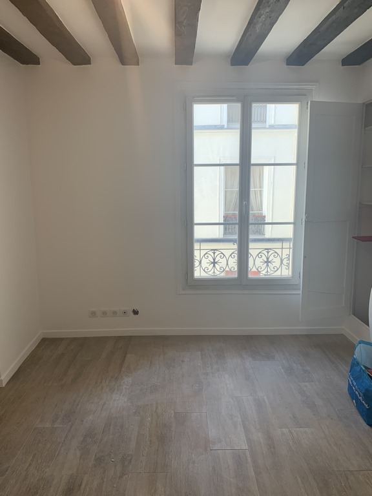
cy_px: 248
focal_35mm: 26
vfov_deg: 67.3
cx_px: 186
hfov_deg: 53.1
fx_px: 373
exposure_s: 1/121
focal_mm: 4.25
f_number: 1.8
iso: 64
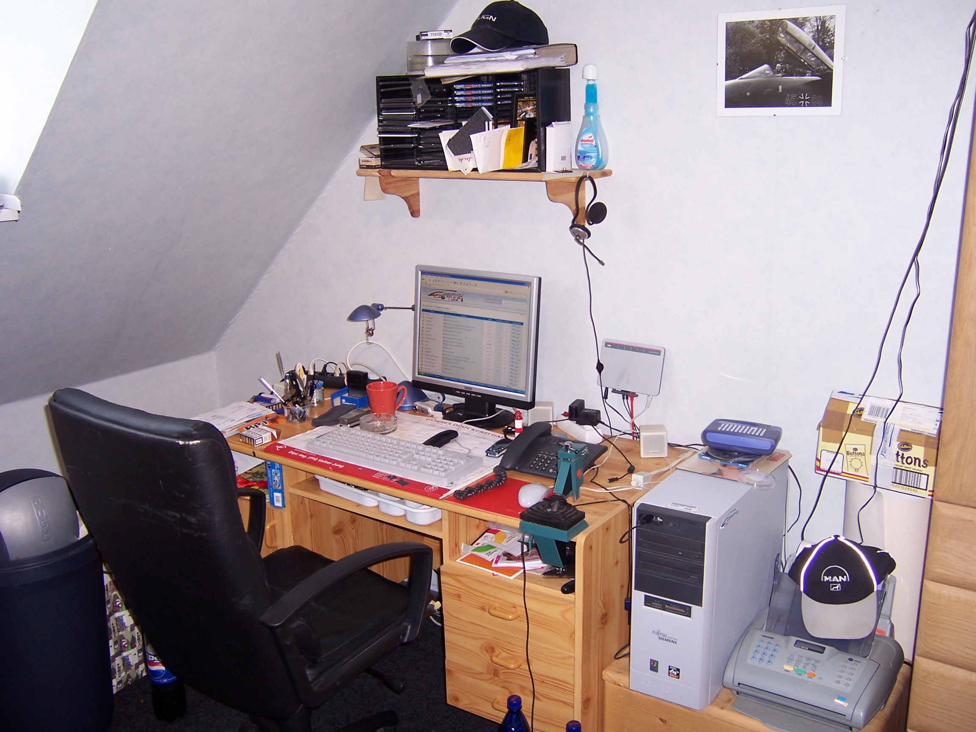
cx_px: 488
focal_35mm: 33
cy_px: 366
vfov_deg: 42.9
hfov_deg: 55.4
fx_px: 930
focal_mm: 5.5
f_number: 2.8
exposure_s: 1/60
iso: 80
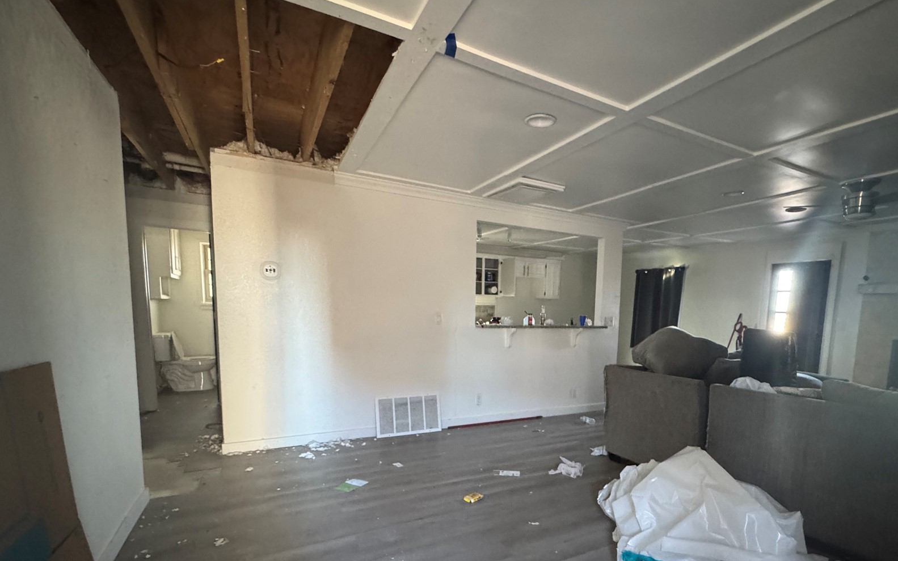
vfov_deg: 63.7
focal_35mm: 18
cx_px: 517
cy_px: 362
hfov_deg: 90.4
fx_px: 440
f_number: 2.2
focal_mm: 2.22
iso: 1250
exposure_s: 1/60
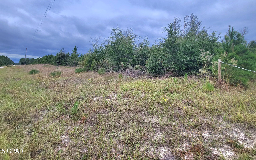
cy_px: 50
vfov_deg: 68.7
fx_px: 112
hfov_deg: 97.7
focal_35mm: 16
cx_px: 135
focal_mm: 2.2
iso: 50
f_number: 2.2
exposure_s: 1/1667
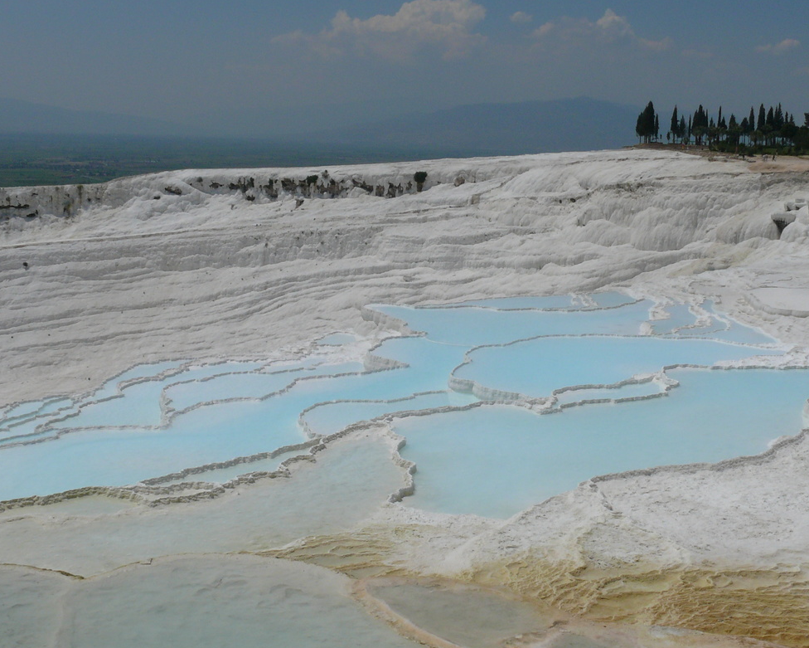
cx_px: 468
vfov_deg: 30.8
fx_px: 1173
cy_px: 358
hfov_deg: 37.9
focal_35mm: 49
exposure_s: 1/800
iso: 100
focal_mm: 7.4
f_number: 11
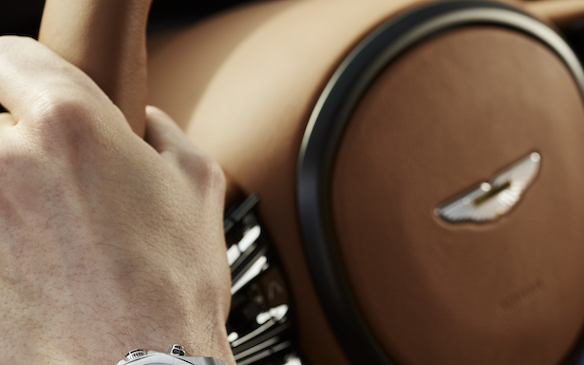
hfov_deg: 11.7
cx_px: 330
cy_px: 325
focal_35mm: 179
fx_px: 2848
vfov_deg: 7.3
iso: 125
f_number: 5
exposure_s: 1/250
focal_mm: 90
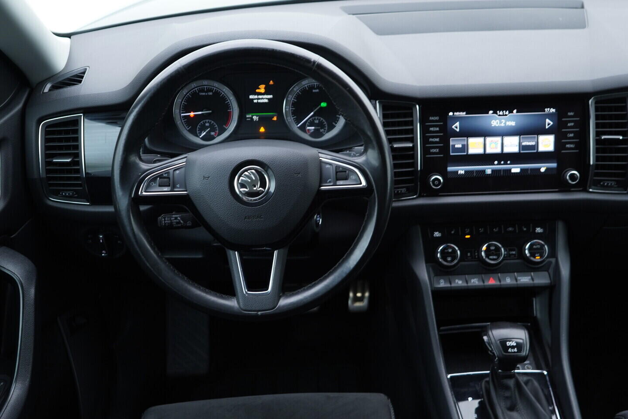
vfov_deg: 36.9
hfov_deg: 53.1
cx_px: 314
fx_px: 628
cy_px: 210
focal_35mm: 36
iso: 250
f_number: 2.8
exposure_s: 1/40
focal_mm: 24
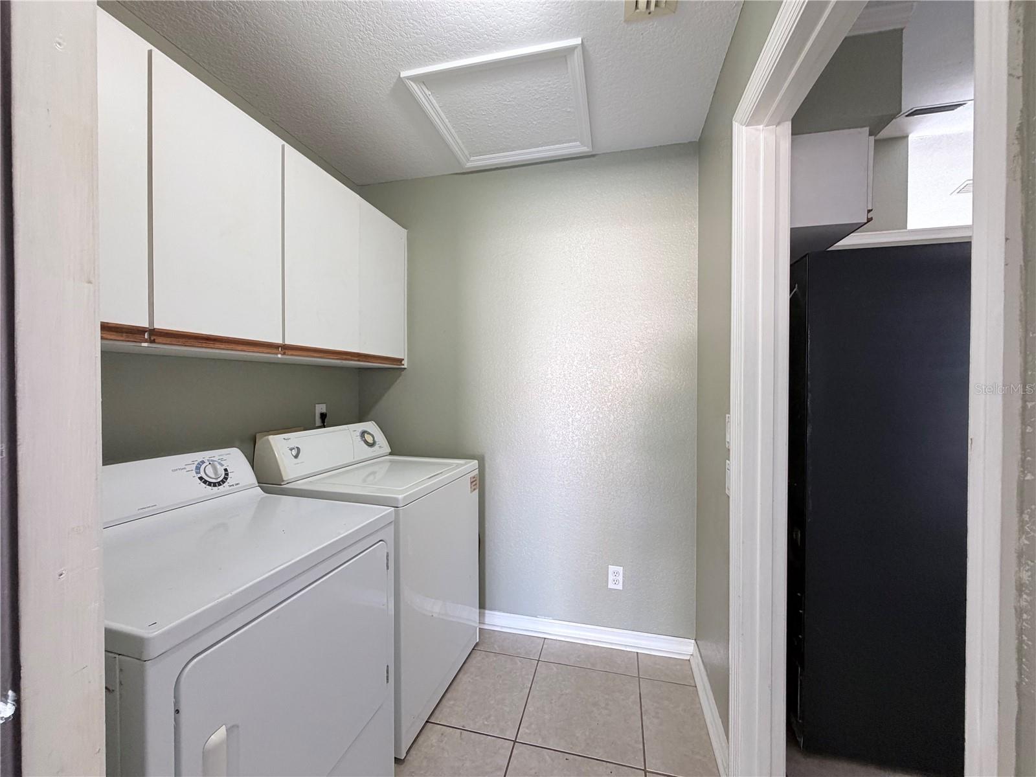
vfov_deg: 85.7
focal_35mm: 14
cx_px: 518
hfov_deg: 102.1
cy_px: 388
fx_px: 419
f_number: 2.2
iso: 200
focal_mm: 2.22
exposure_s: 1/60
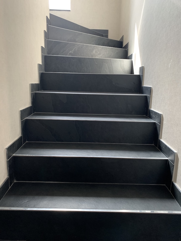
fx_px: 181
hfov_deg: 53.1
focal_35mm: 26
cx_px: 90
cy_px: 120
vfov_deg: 67.3
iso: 160
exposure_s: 1/60
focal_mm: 4.25
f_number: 1.8
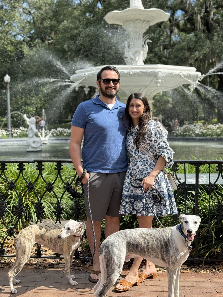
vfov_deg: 39.7
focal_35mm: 48
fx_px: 412
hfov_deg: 30.3
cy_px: 148
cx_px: 112
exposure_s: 1/1560
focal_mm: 6.76
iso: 64
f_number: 1.78
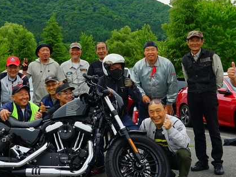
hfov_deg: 42.7
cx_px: 95
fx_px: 300
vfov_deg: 32.9
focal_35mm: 44
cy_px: 81
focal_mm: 24
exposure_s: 1/125
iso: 100
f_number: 11
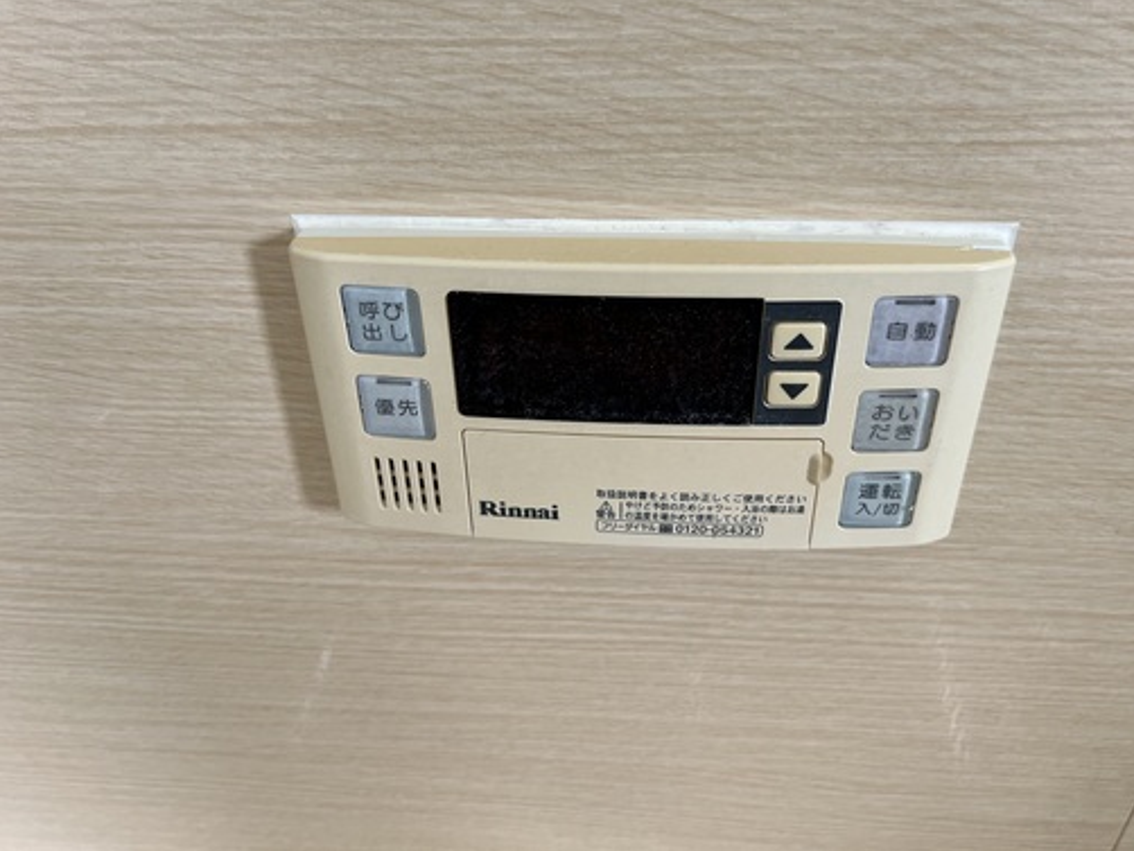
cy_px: 381
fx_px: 950
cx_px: 594
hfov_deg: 61.6
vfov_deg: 48.2
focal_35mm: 29
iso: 80
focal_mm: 5.7
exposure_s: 1/120
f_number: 1.5
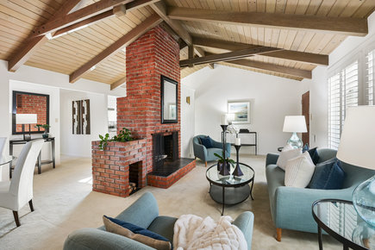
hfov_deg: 98.5
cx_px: 188
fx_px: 161
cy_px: 125
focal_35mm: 16
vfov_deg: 75.5
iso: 400
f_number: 9
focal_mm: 15.5
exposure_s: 1/20
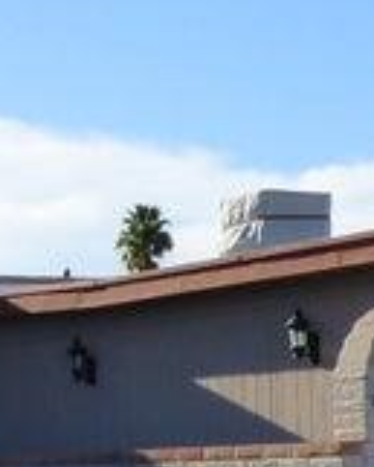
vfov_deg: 11.1
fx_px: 2364
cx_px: -42
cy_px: 528
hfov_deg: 9.0
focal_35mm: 171
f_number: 4.5
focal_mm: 5.78
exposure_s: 1/800
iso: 200
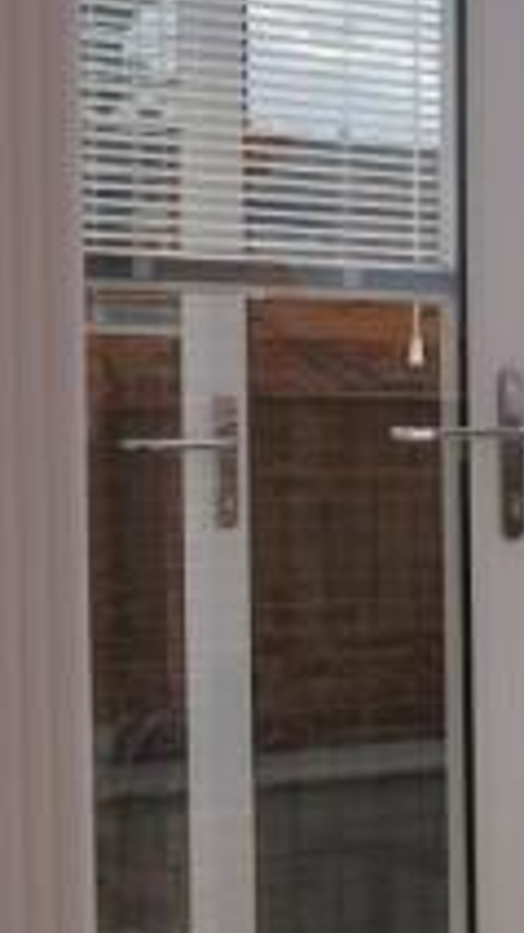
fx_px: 2128
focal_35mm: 86
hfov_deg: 8.8
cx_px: 1929
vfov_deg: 24.7
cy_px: 486
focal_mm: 17
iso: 400
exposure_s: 1/1250
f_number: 8
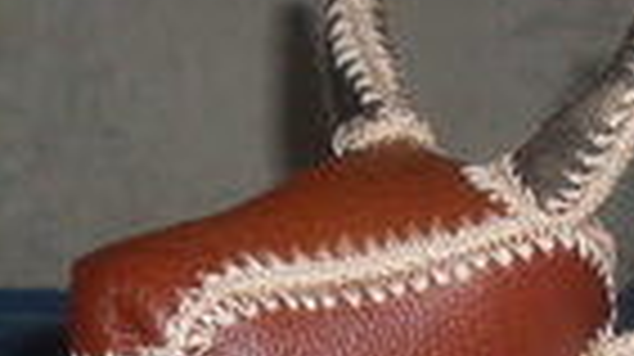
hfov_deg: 16.2
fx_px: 2217
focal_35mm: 132
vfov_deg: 8.8
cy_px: 653
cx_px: 495
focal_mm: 6.3
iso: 100
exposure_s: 1/45
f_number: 2.8
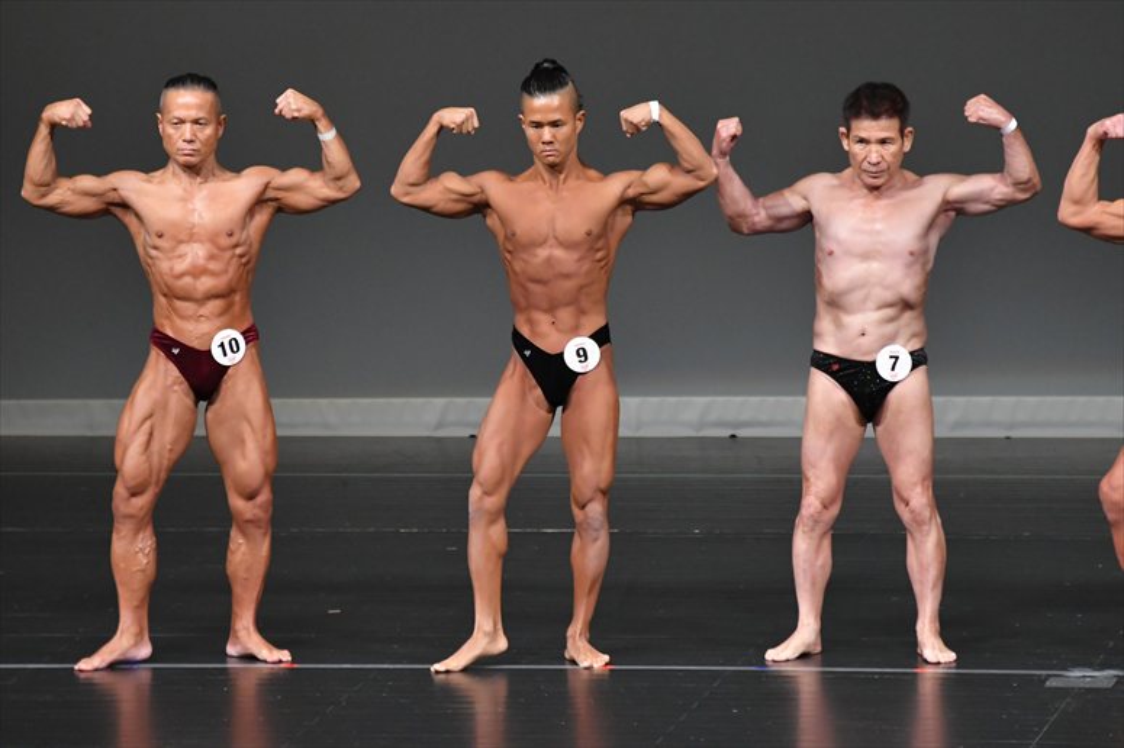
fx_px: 9830
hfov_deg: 6.5
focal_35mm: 315
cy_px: 374
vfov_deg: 4.4
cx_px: 562
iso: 4000
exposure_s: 1/400
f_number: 5.6
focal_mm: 210
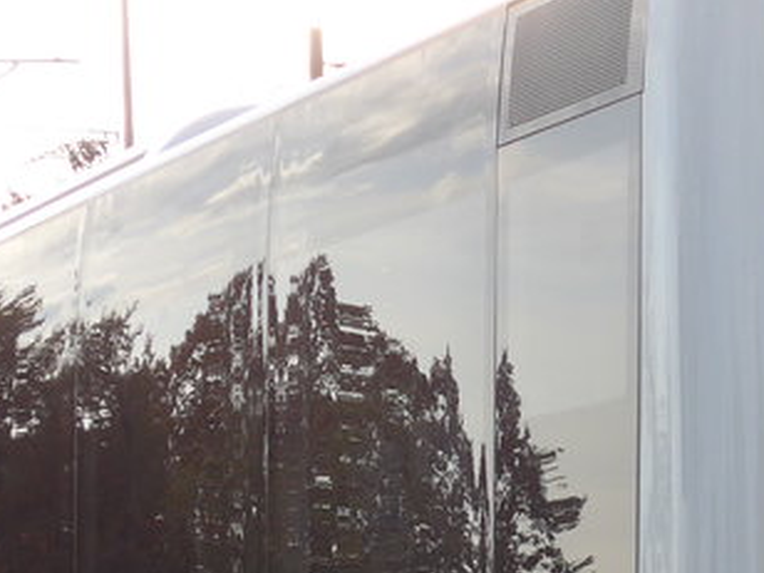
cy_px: 538
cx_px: 819
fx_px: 3951
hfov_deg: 10.9
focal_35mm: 179
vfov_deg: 8.3
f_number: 3
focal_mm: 9.5
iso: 80
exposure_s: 1/500
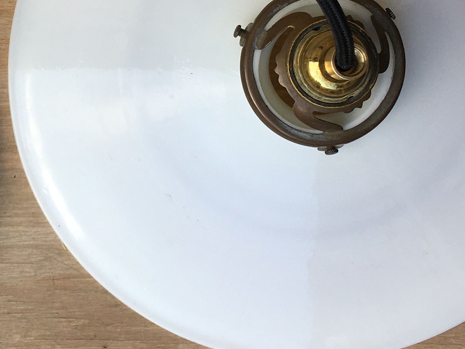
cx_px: 82
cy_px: 96
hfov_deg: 25.8
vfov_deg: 19.8
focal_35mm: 74
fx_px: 994
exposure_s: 1/318
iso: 25
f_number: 2.2
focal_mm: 4.15
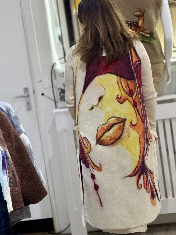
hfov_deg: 12.3
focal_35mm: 120
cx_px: 88
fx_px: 813
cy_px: 118
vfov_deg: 16.4
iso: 500
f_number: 2.8
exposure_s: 1/100
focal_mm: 15.66
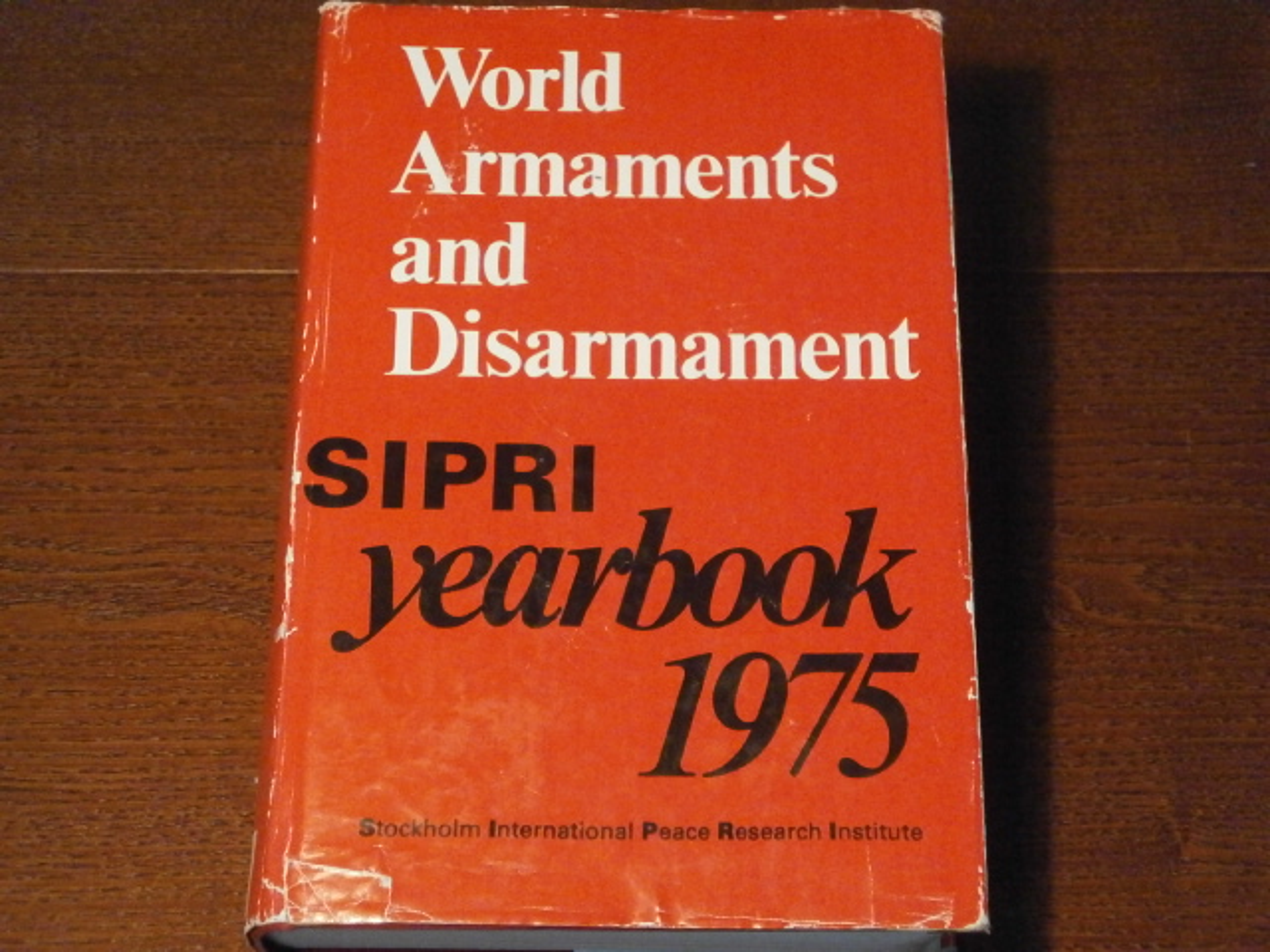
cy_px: 476
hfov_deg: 30.7
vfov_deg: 23.3
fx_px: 2311
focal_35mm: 63
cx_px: 635
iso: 800
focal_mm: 11.1
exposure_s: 1/60
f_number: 4.6
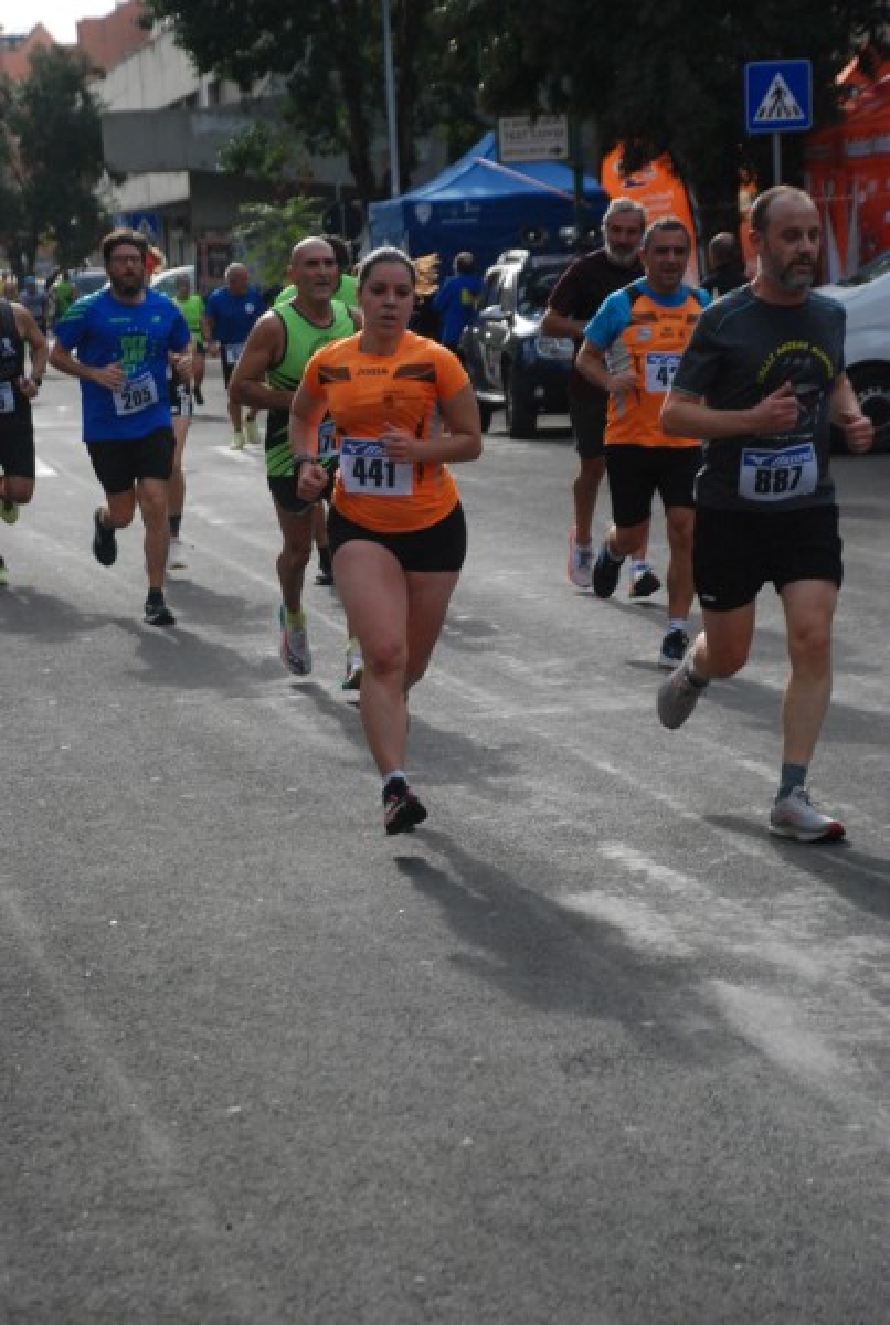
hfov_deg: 12.2
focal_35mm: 112
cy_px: 662
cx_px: 445
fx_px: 4150
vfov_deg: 18.1
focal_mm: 75
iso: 1000
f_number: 5.6
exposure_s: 1/1250
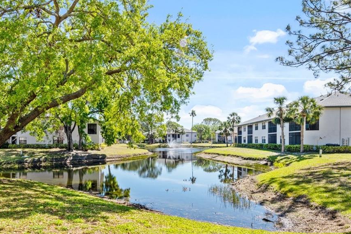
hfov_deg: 68.7
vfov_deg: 49.1
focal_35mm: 26
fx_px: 253
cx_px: 139
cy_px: 145
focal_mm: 14
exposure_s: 1/250
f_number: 8
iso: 100
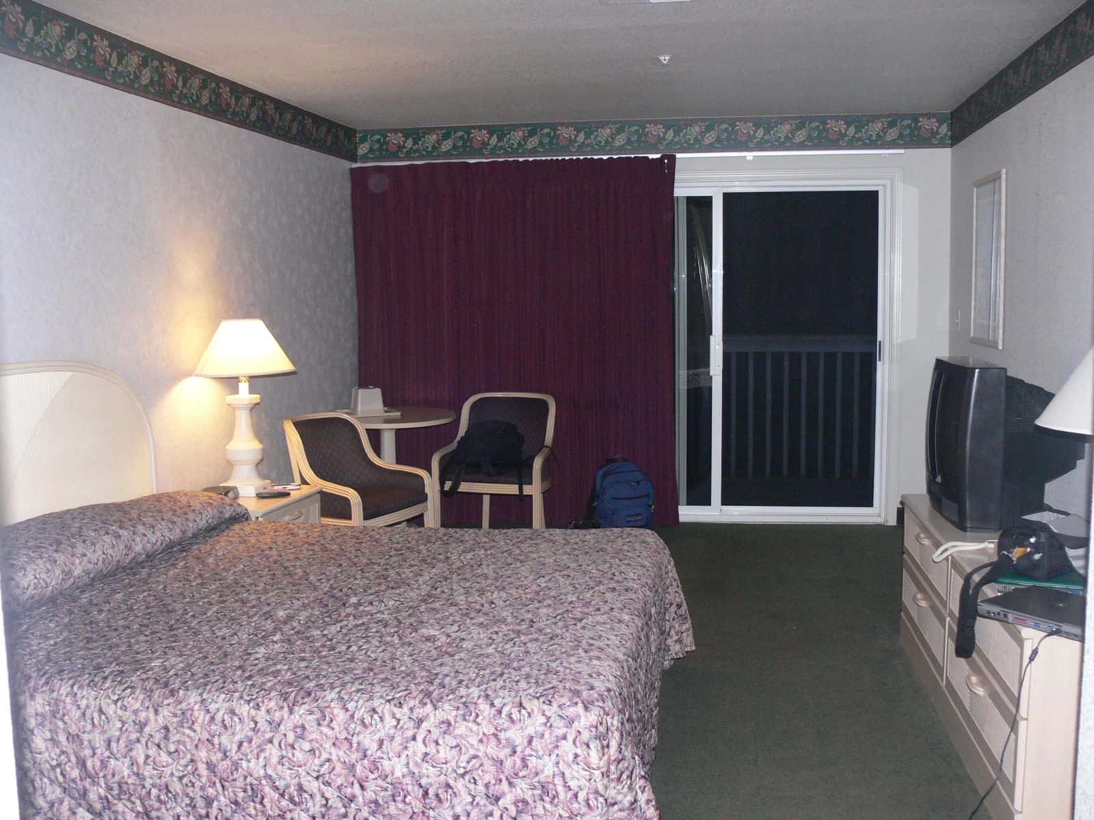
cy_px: 410
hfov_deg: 52.6
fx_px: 1106
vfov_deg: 40.7
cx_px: 547
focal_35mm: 35
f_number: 2.8
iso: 200
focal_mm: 7.4
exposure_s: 1/30
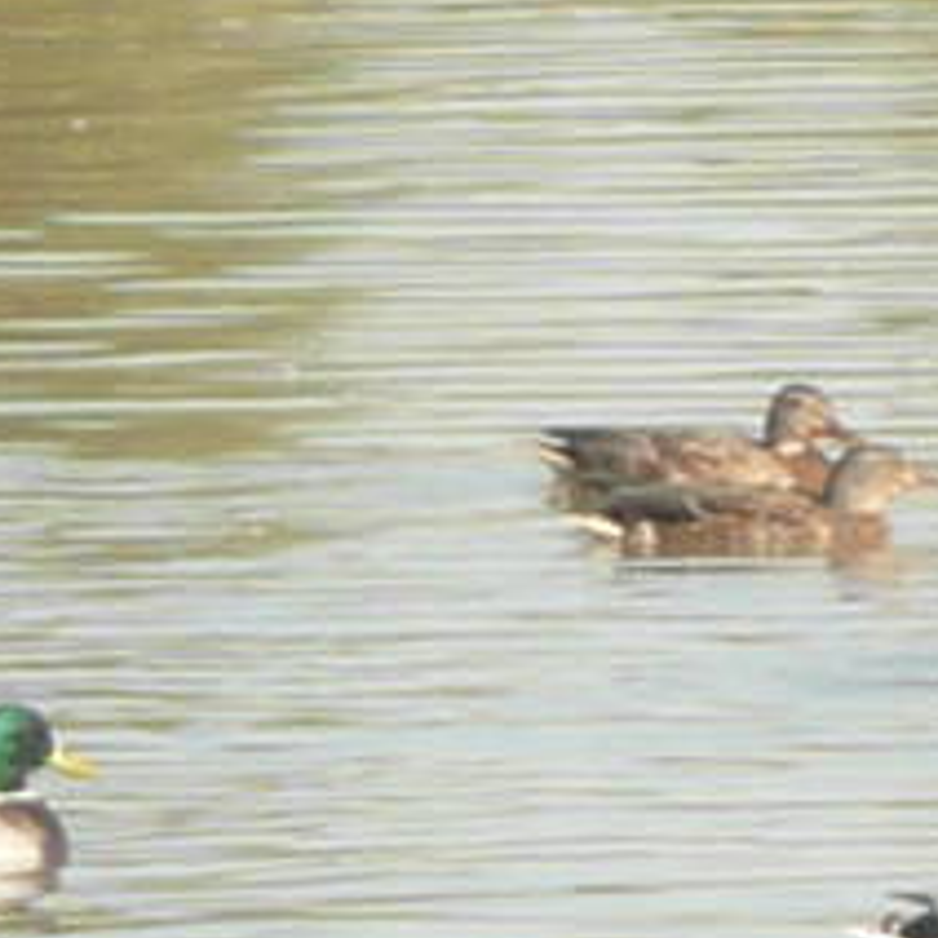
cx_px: 2168
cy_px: 686
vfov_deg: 0.8
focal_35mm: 2109
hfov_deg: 0.8
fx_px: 64656
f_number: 4.8
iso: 100
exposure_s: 1/320
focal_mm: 34.8
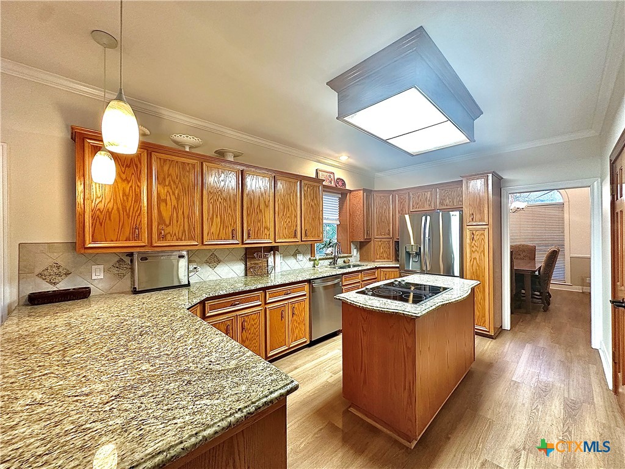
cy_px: 234
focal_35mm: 14
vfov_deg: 85.7
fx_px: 253
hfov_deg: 102.1
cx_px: 312
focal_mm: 2.22
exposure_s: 1/60
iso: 250
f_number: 2.2
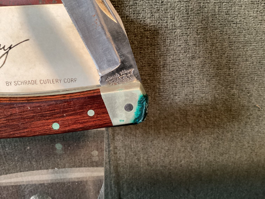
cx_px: 132
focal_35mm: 31
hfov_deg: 58.3
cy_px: 100
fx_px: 237
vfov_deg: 45.4
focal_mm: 3.3
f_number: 2.4
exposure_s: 1/50
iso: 250
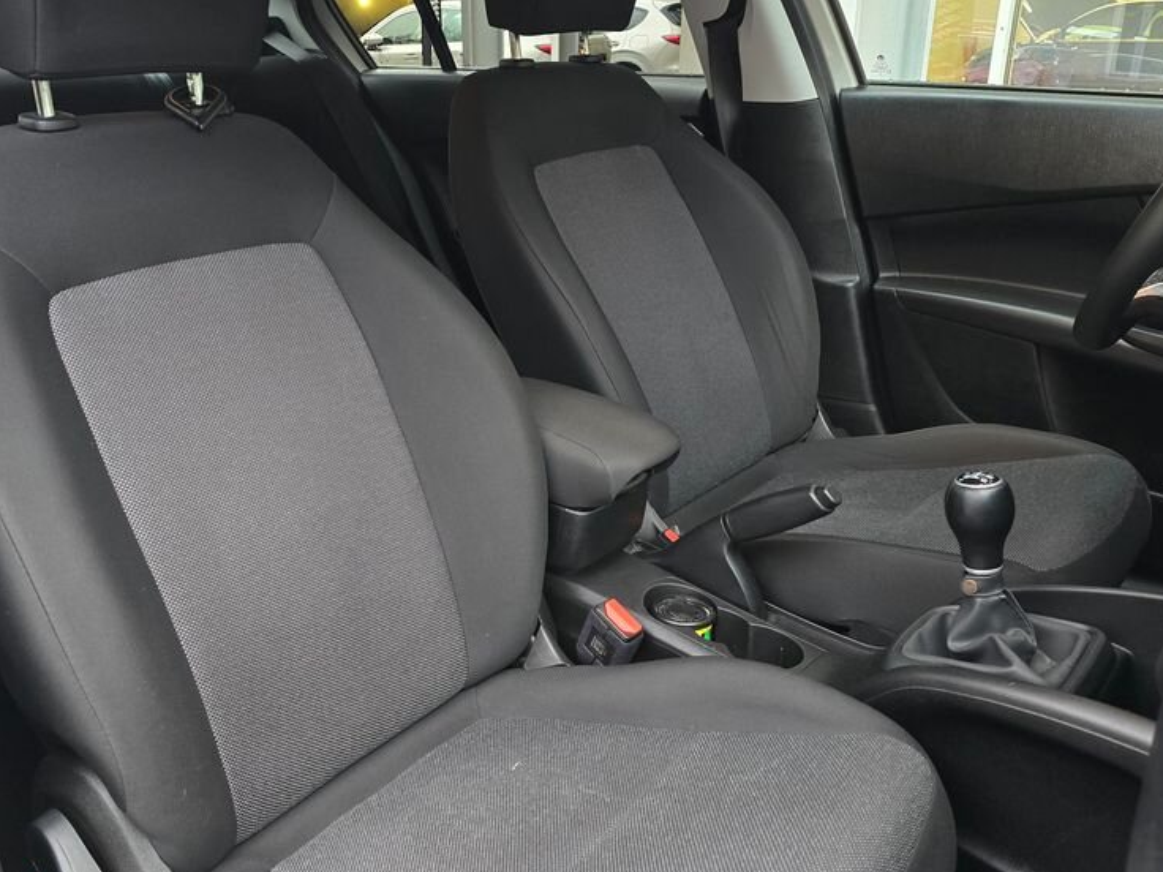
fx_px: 1075
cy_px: 403
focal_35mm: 32
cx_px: 502
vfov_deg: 44.1
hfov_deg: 56.6
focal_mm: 6.3
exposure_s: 1/60
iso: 500
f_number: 1.7
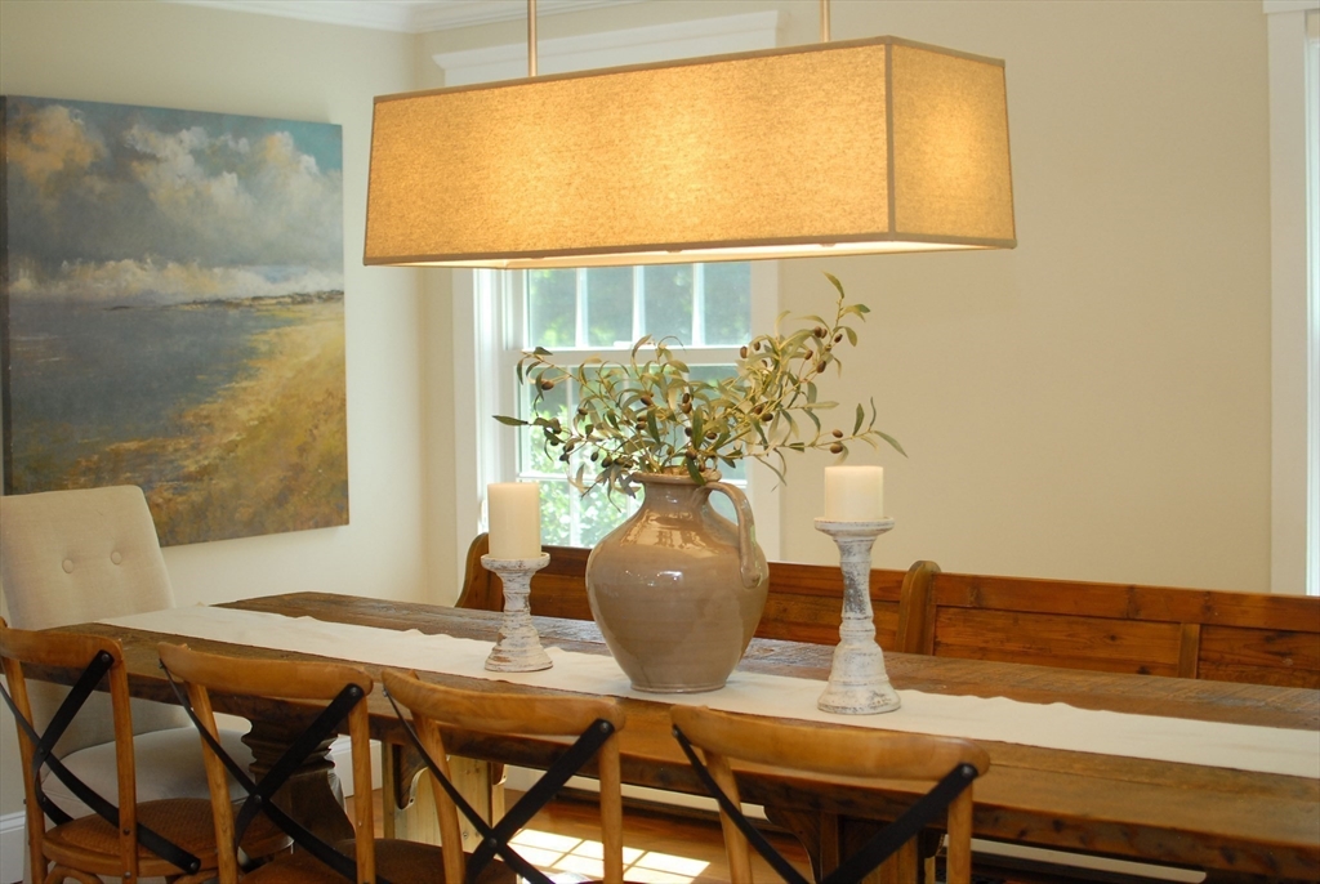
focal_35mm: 52
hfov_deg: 37.8
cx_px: 660
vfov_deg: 25.8
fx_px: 1928
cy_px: 442
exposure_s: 1/320
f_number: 2.5
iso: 400
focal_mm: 35
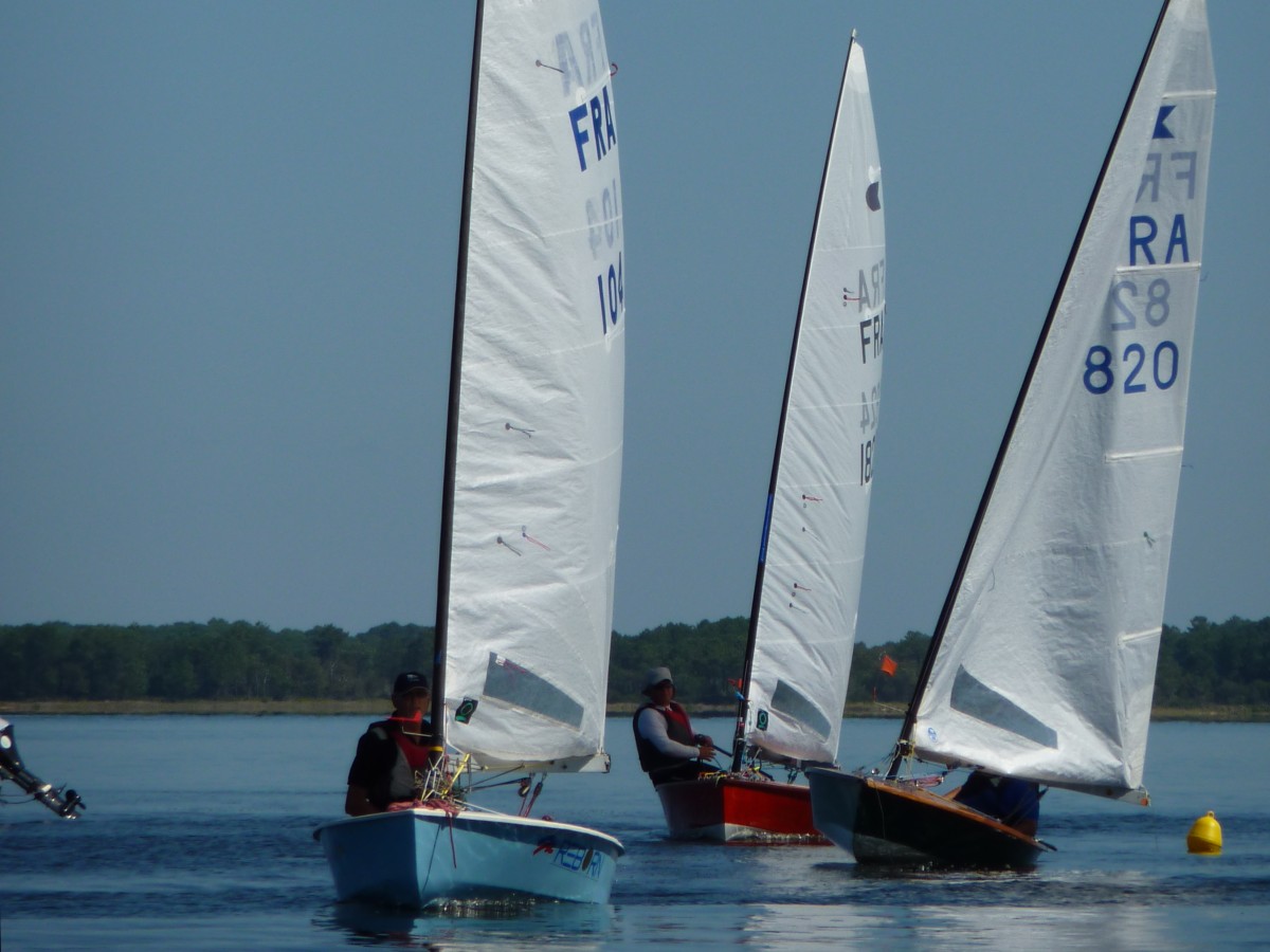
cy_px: 476
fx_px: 11006
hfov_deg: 6.6
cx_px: 635
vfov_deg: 5.0
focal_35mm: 300
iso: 80
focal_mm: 49.2
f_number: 5.6
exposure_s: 1/1000
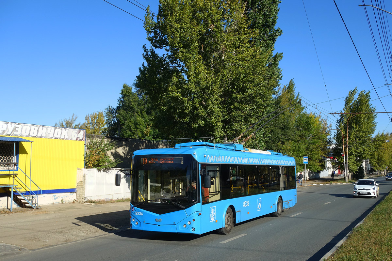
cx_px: 196
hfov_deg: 57.2
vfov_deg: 40.0
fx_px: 359
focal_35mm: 33
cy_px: 130
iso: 125
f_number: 5.6
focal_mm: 12.32
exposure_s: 1/500
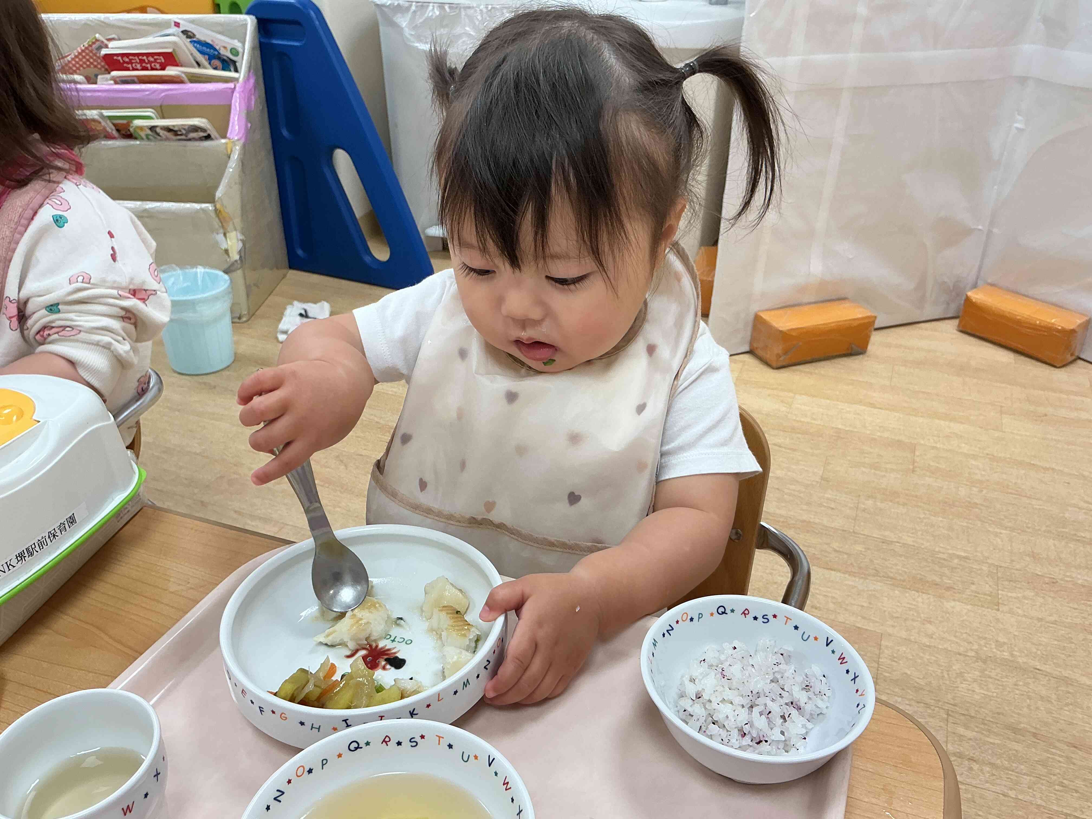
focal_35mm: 29
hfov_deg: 61.7
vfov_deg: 48.2
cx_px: 546
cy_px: 410
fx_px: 915
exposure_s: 1/120
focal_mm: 3
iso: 32
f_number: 1.8
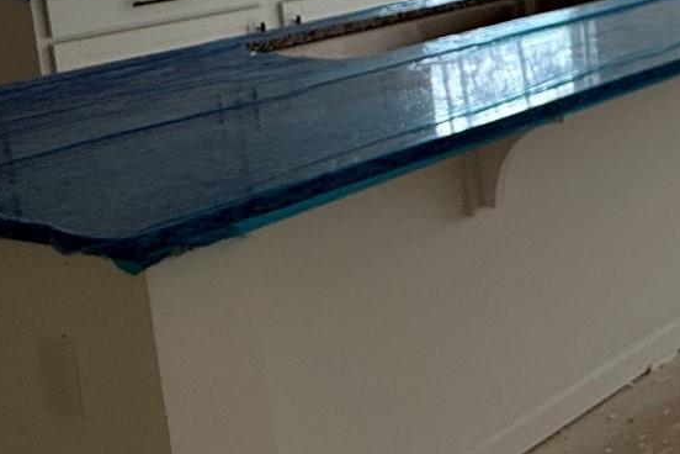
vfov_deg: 22.9
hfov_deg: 21.9
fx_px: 1020
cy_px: -97
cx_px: 1234
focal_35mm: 54
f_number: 2.2
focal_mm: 2.22
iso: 64
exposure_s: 1/123
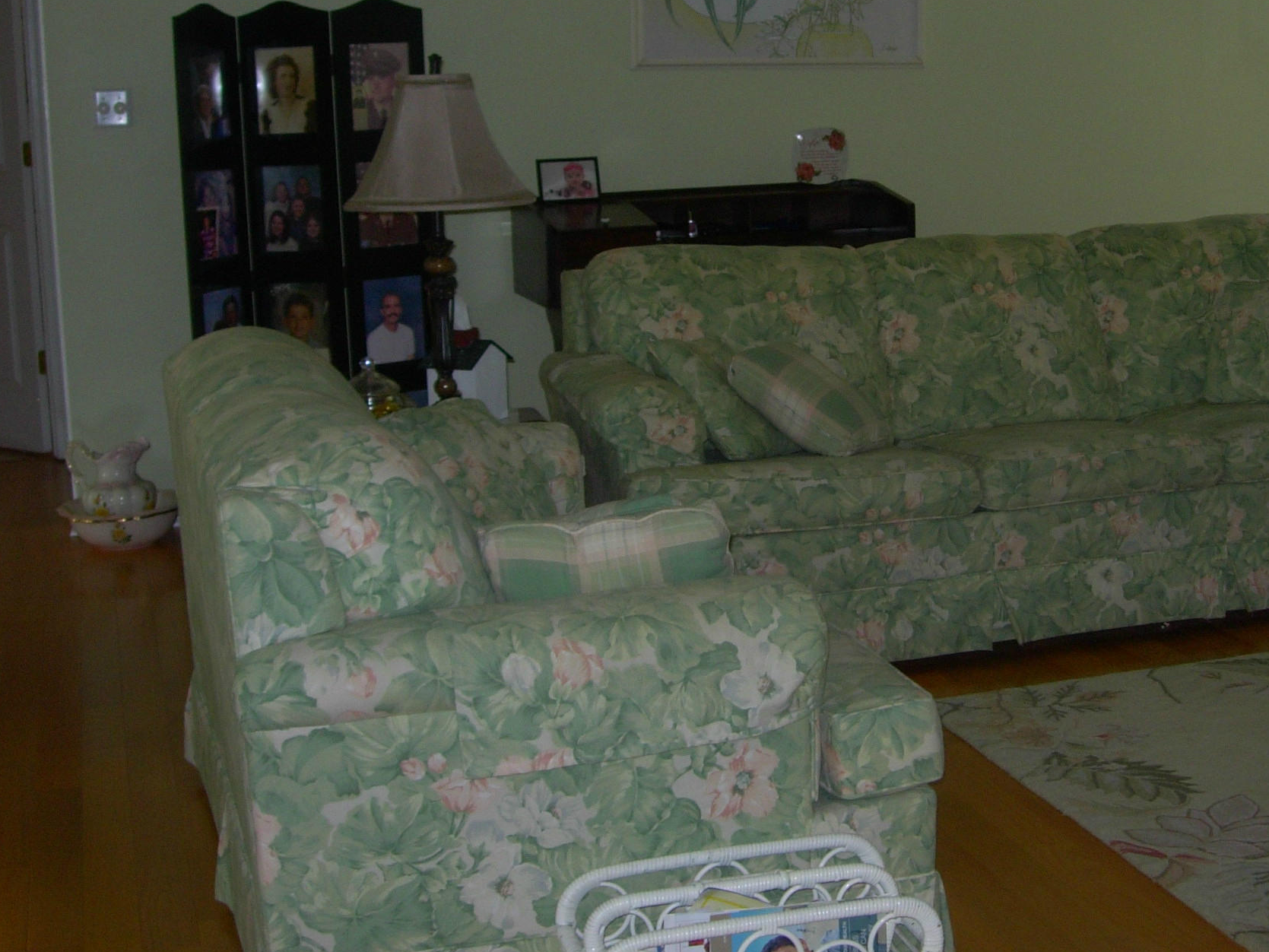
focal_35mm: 59
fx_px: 2163
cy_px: 387
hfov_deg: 32.3
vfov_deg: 24.8
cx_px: 877
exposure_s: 1/64
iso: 79
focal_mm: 7.8
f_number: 2.8
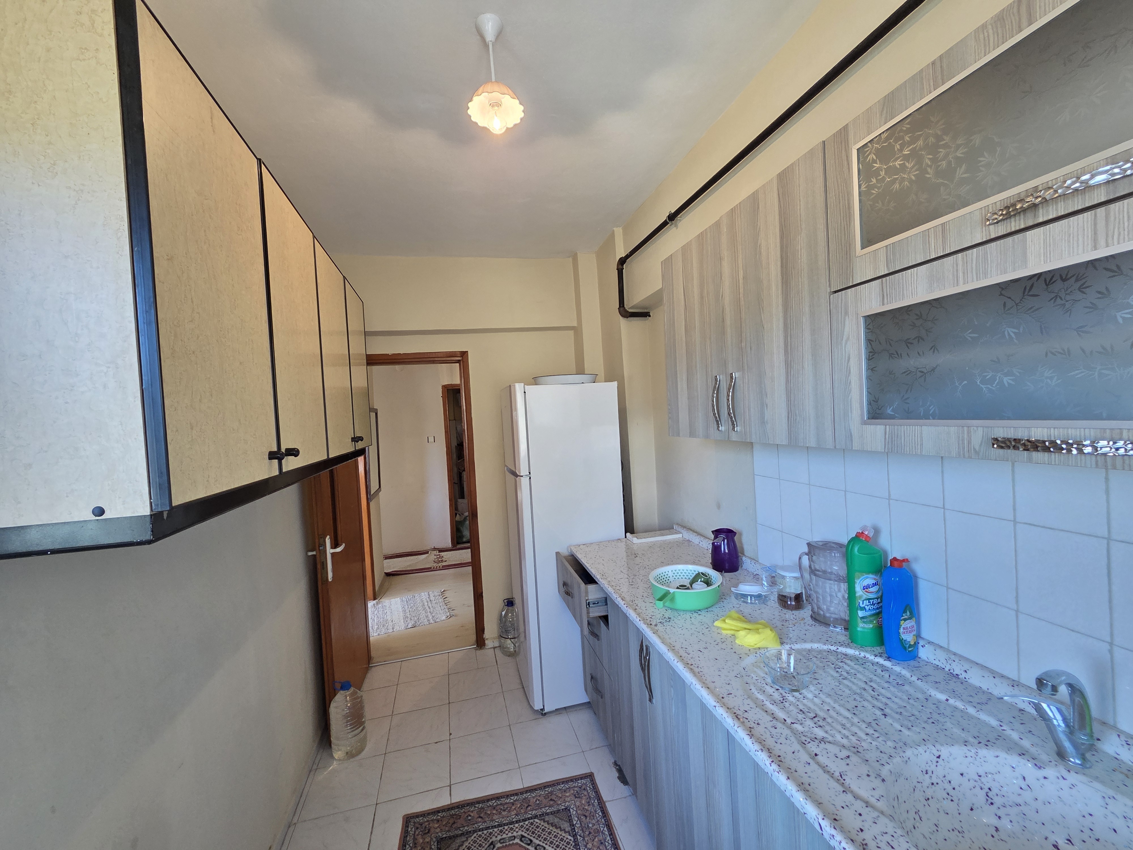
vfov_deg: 89.9
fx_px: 425
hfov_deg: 106.2
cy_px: 425
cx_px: 566
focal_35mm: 13
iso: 200
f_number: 2.2
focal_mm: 2.2
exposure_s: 1/100
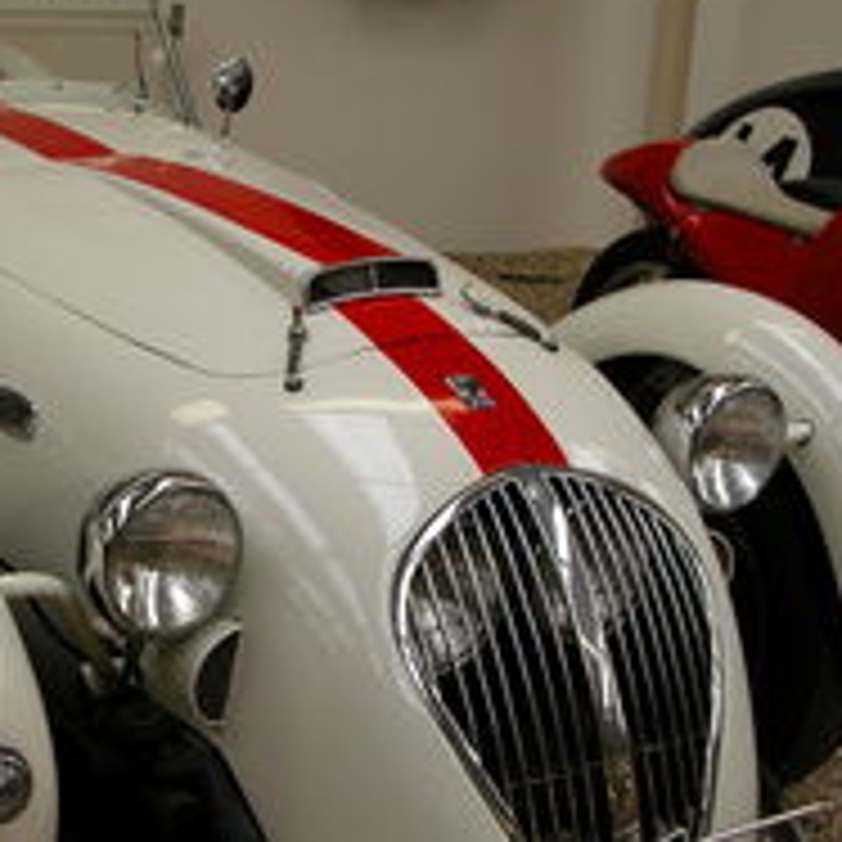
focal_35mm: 66
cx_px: 243
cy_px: 464
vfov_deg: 26.1
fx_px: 1816
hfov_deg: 25.9
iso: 100
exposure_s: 1/60.2
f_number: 3.2
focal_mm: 8.9
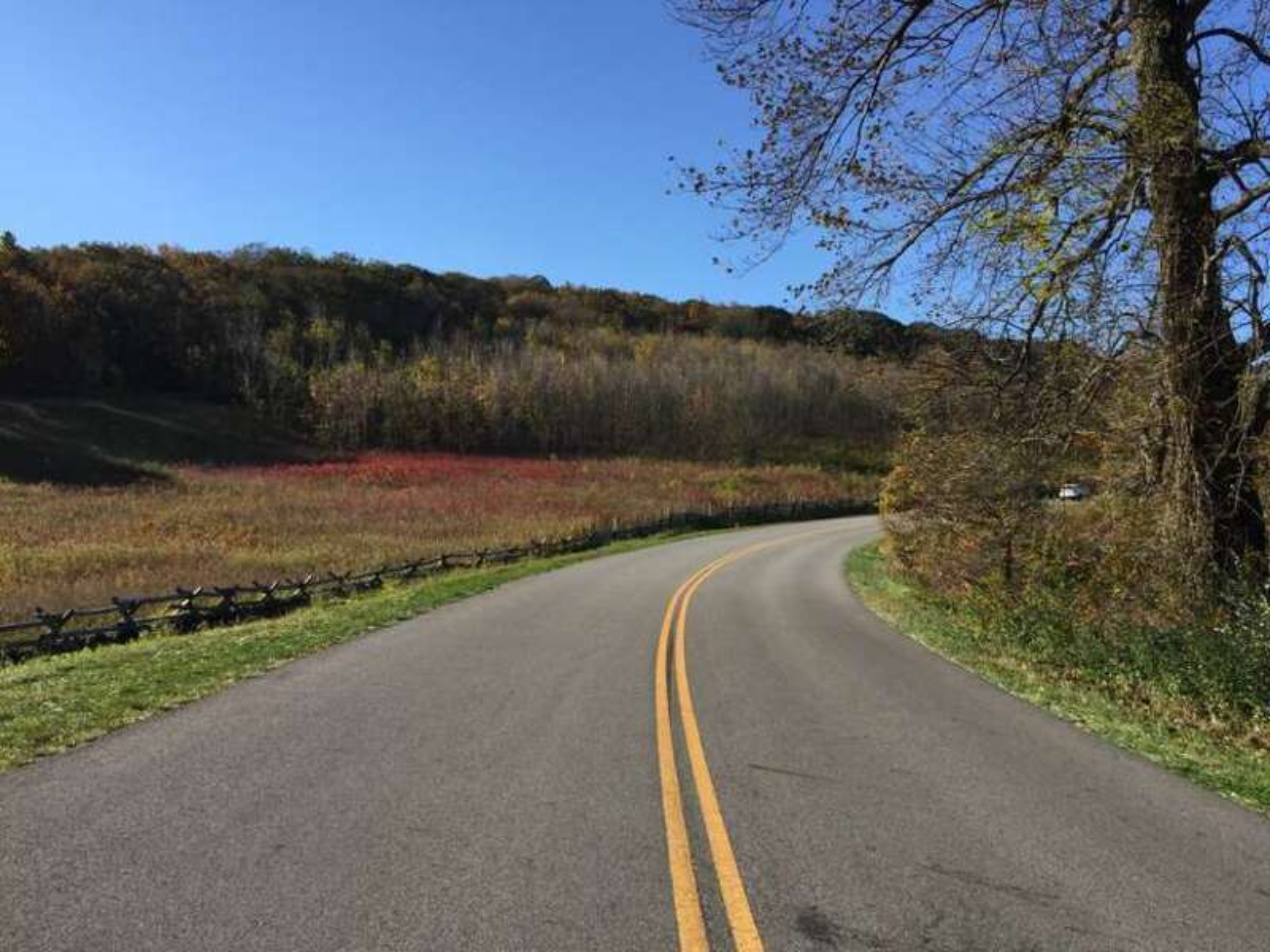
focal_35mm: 29
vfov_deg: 48.2
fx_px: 1064
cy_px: 476
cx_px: 635
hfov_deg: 61.7
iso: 32
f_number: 2.2
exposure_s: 1/1276
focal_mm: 4.15
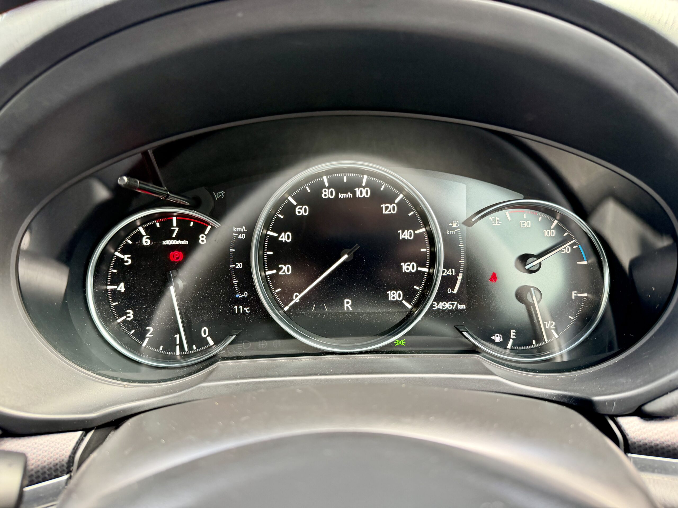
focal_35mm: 24
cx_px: 339
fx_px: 470
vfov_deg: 56.8
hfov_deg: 71.6
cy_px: 254
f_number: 1.78
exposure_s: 1/79
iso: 200
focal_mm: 6.76
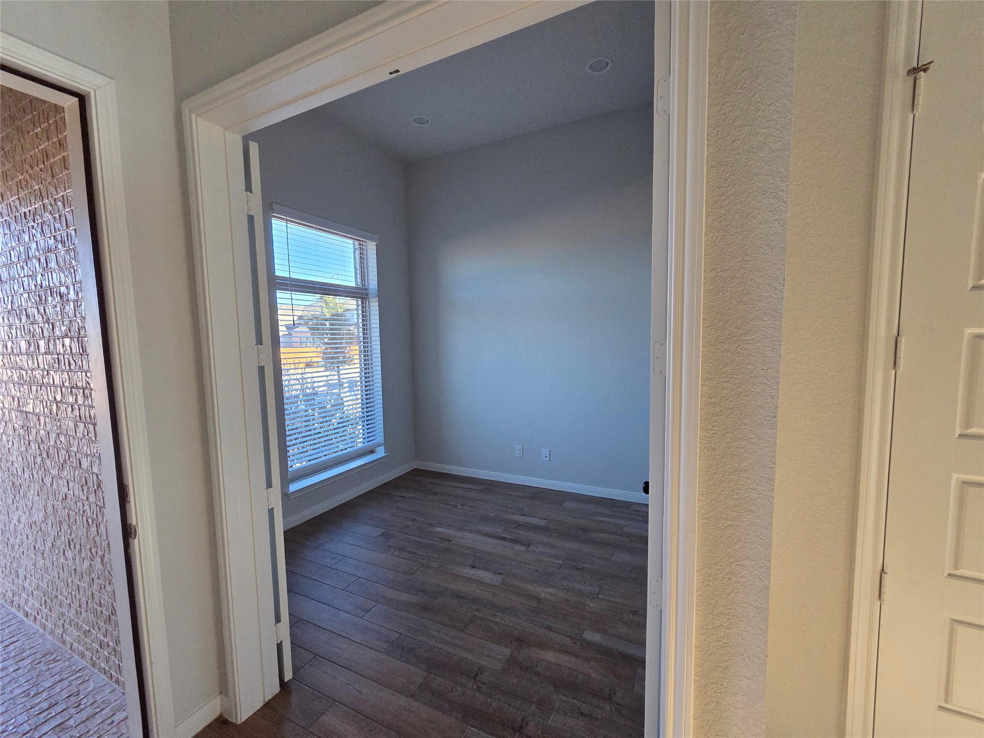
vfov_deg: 89.9
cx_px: 492
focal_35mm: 13
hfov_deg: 106.2
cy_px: 369
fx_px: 370
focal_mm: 2.2
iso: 400
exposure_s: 1/359
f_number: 2.2
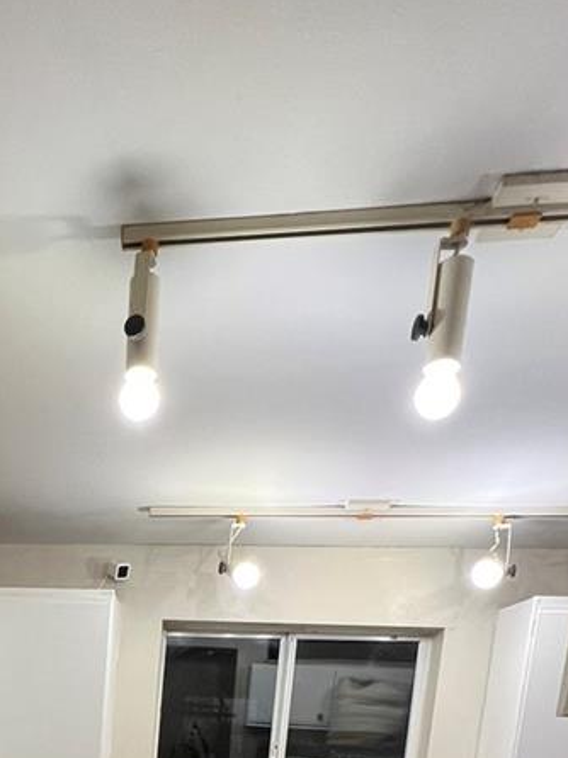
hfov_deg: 36.9
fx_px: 766
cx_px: 15
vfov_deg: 40.1
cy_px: 875
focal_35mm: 35
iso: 160
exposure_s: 1/120
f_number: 1.8
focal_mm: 1.57
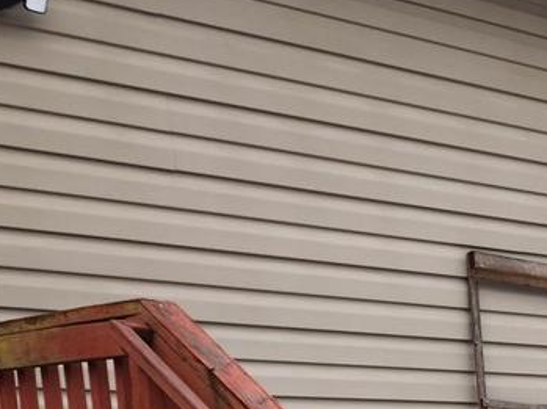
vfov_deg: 13.8
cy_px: 749
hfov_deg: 17.8
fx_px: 1500
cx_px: 893
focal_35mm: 95
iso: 16
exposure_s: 1/180
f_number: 1.8
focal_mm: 6.4
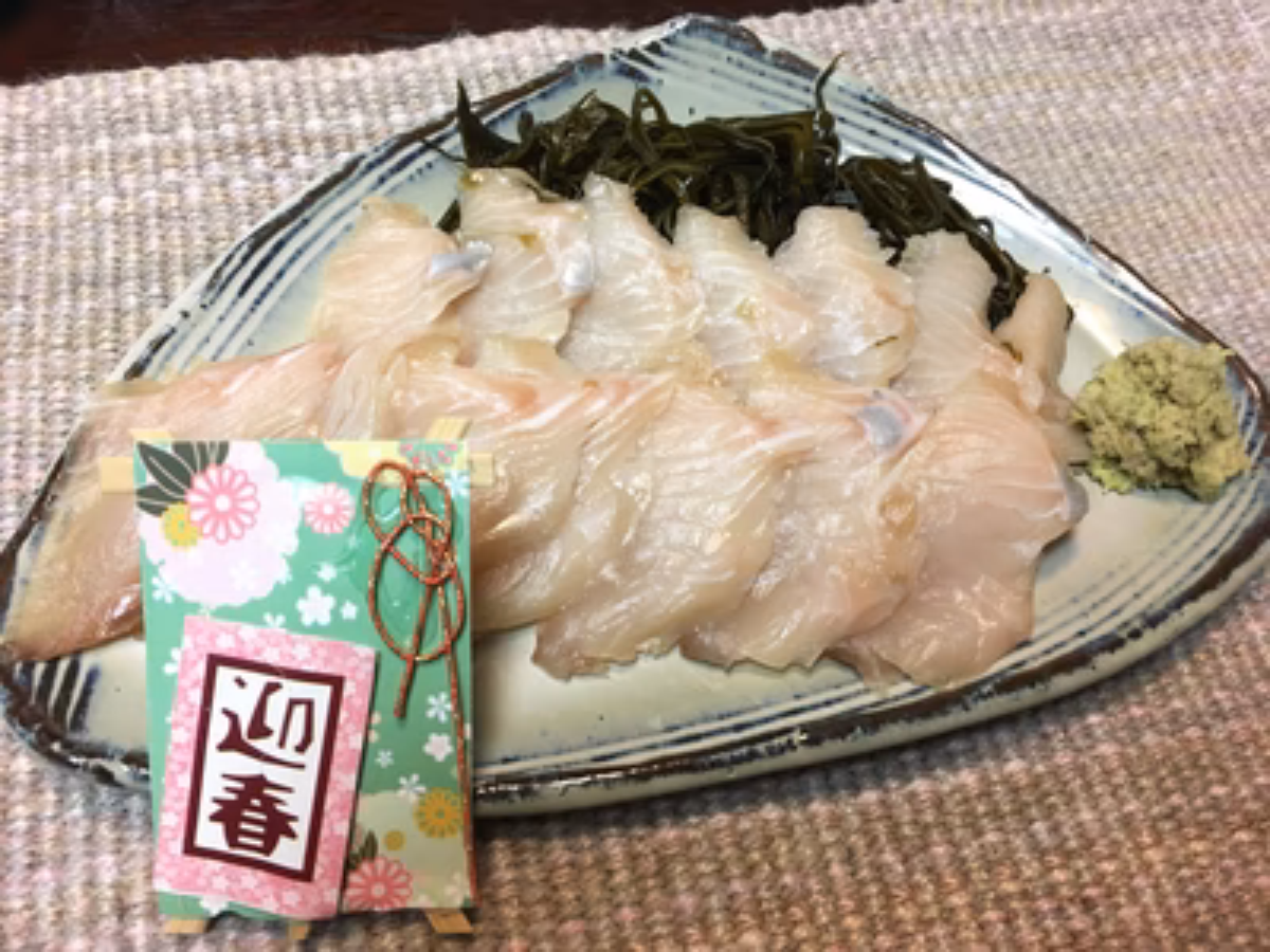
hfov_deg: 61.7
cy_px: 476
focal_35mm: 29
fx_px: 1064
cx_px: 635
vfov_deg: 48.2
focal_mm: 4.15
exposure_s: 1/30
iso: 100
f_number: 2.2
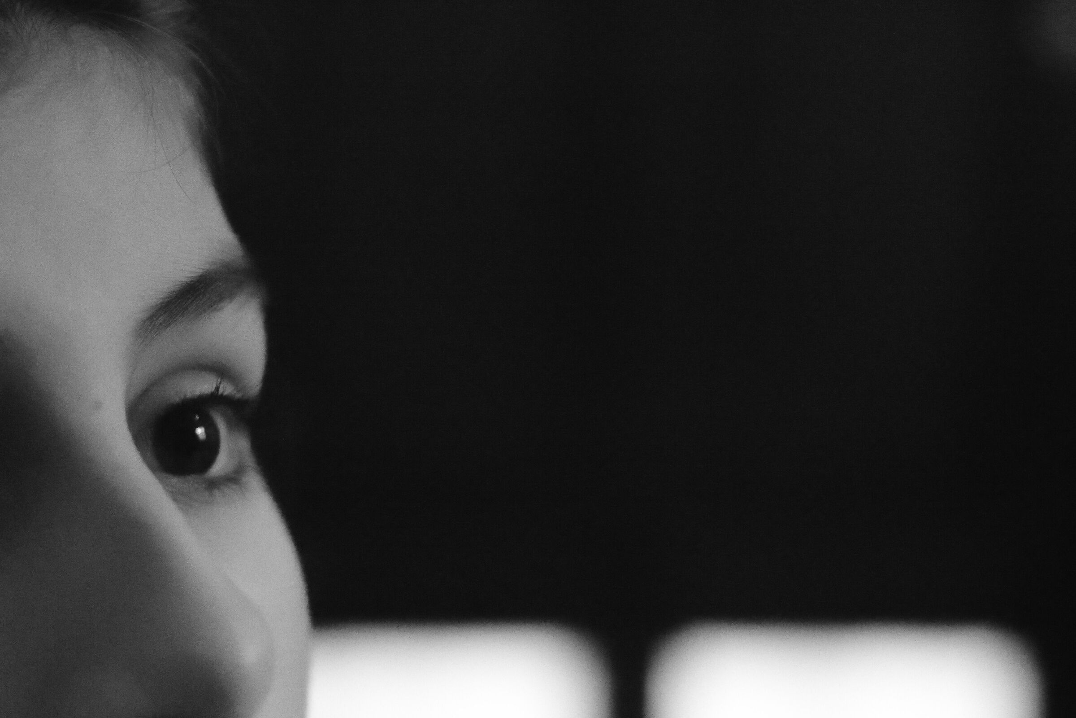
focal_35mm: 75
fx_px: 2241
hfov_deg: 27.0
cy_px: 359
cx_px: 538
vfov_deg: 18.2
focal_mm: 50
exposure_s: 1/1000
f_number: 2.8
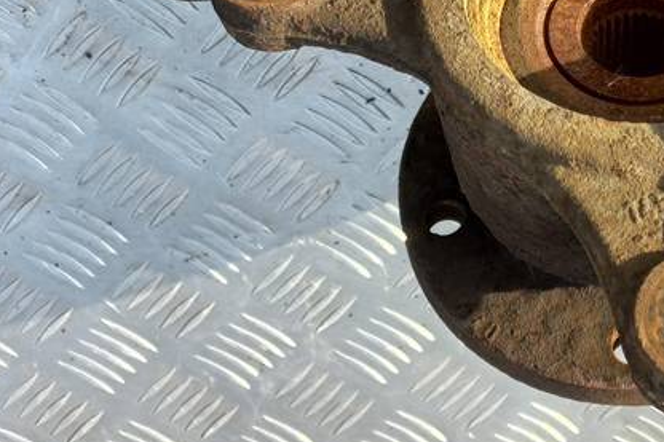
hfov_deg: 29.6
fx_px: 1180
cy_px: -45
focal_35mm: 64
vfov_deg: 20.3
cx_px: 648
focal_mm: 4.6
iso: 25
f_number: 1.8
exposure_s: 1/177
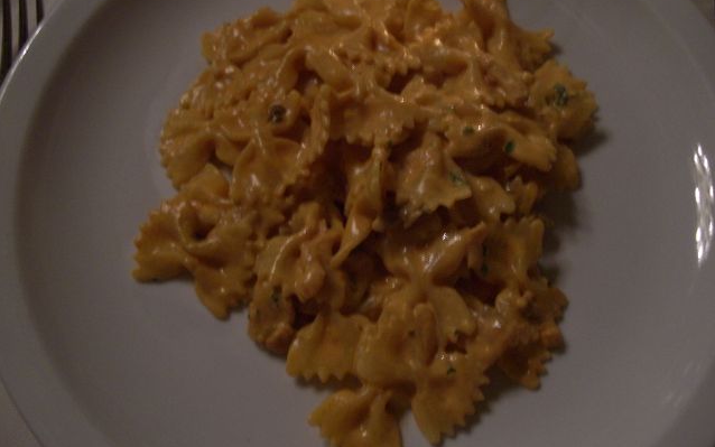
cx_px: 363
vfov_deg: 31.3
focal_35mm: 41
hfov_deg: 48.2
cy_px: 220
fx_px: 799
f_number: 2.8
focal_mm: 7.9
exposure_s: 1/4
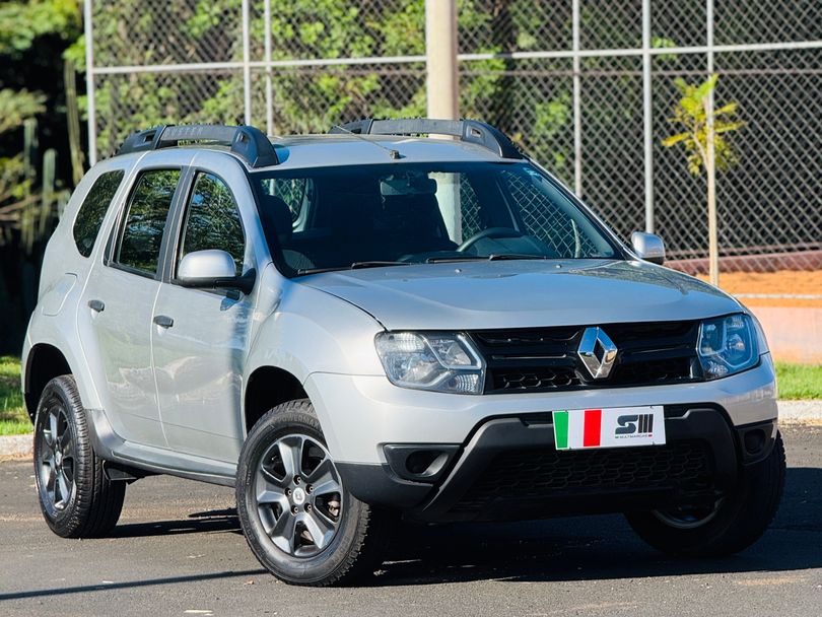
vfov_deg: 12.4
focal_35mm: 120
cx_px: 411
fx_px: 2850
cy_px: 308
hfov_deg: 16.4
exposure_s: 1/926
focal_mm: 15.66
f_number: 2.8
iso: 50
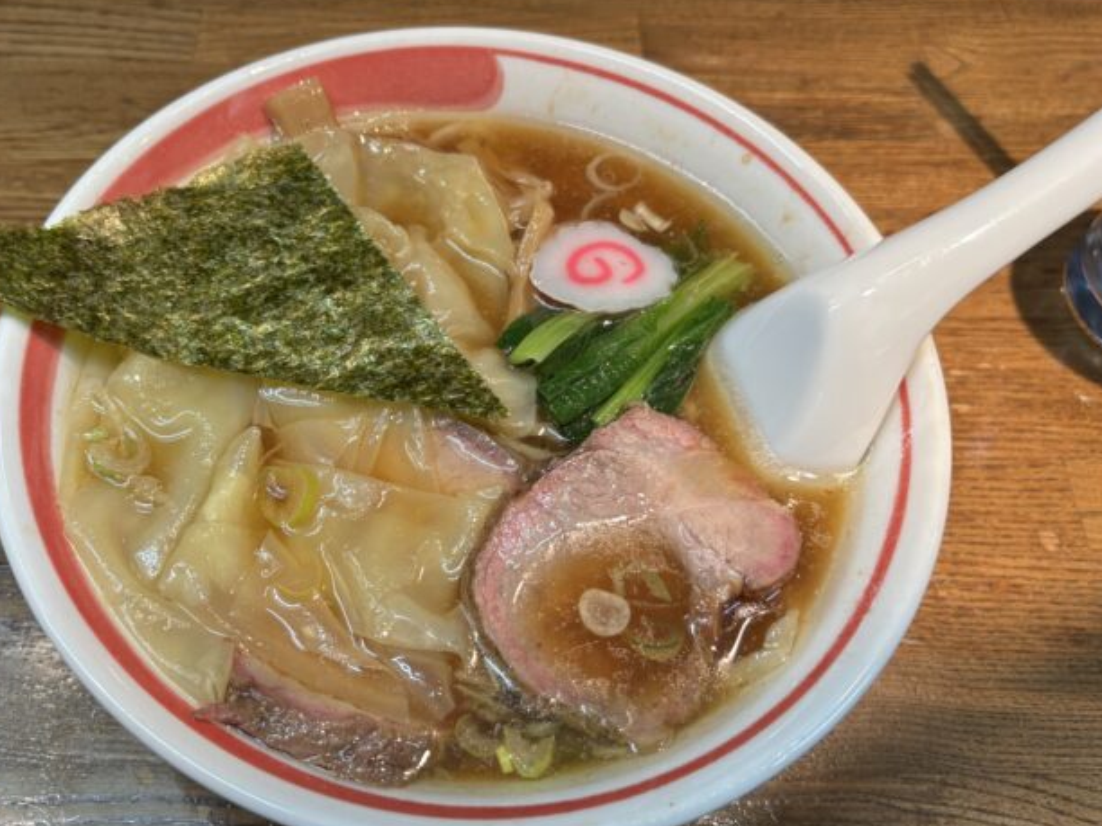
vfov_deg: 41.8
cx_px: 439
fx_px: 1082
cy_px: 428
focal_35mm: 34
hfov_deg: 53.6
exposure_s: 1/100
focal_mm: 5.96
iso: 100
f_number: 1.6
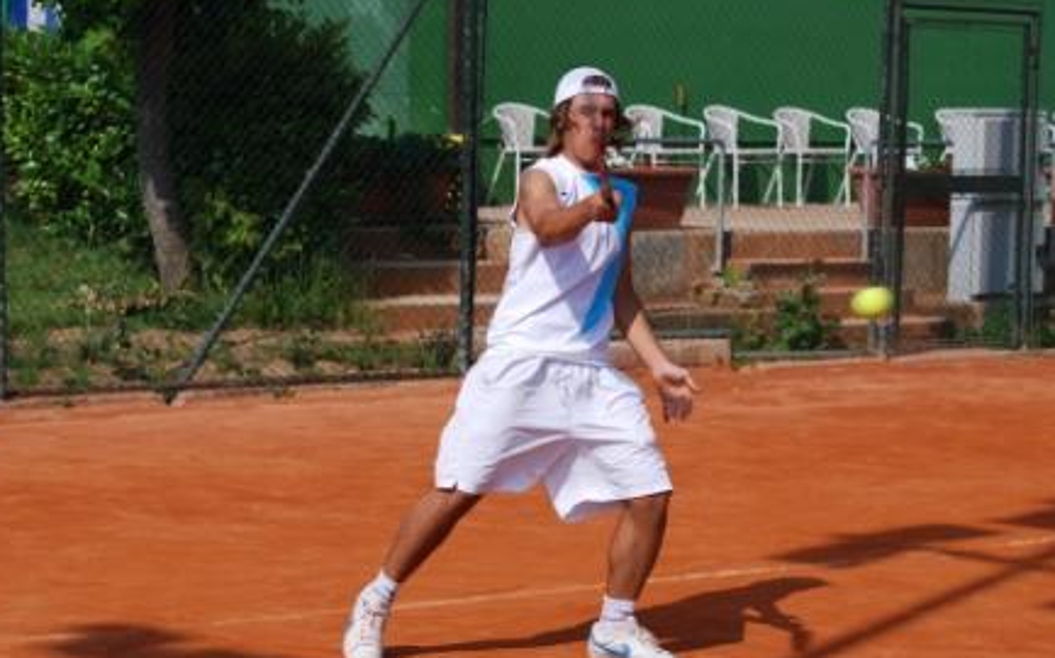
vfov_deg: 11.8
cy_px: 344
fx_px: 3189
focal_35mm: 111
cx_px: 517
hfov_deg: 18.8
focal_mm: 70
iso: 100
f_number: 6.3
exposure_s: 1/640
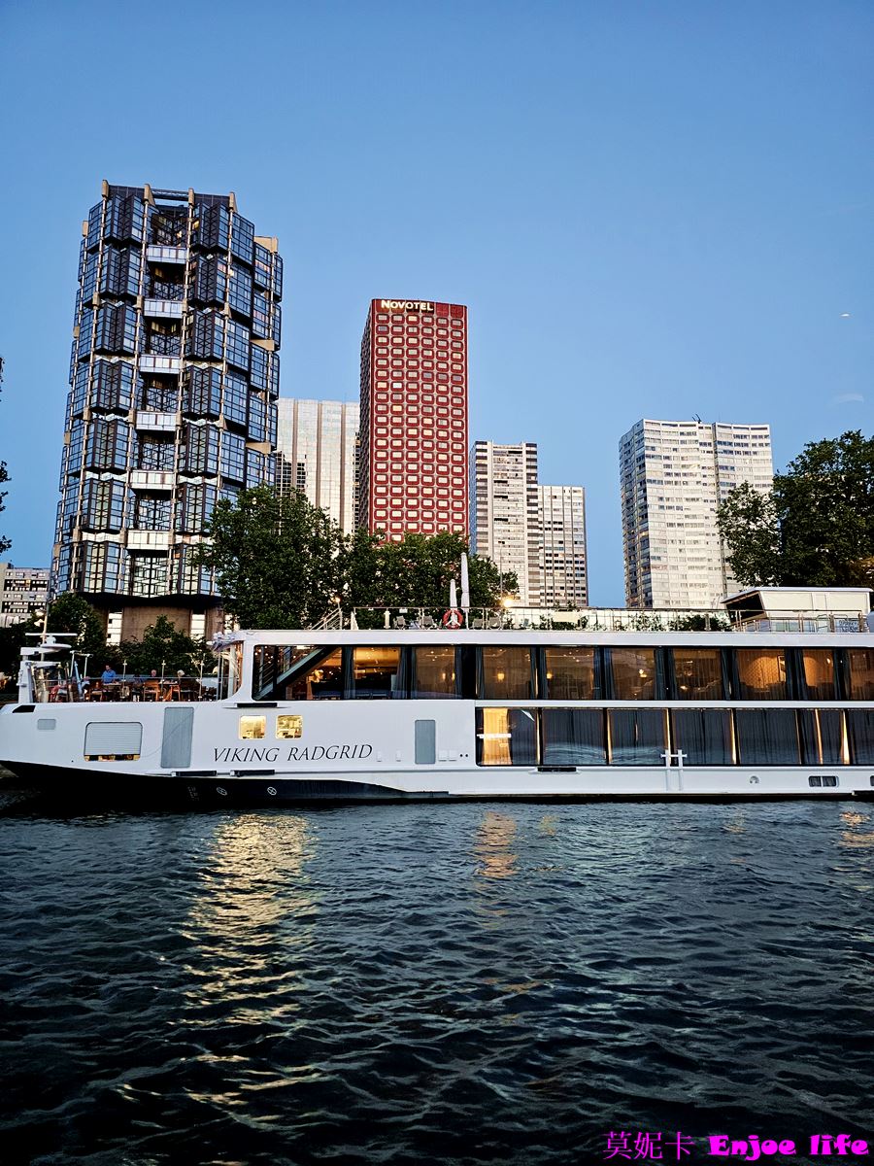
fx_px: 774
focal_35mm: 23
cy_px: 583
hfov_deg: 58.9
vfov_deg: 73.9
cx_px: 437
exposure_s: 1/52
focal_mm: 6.3
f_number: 1.7
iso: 640
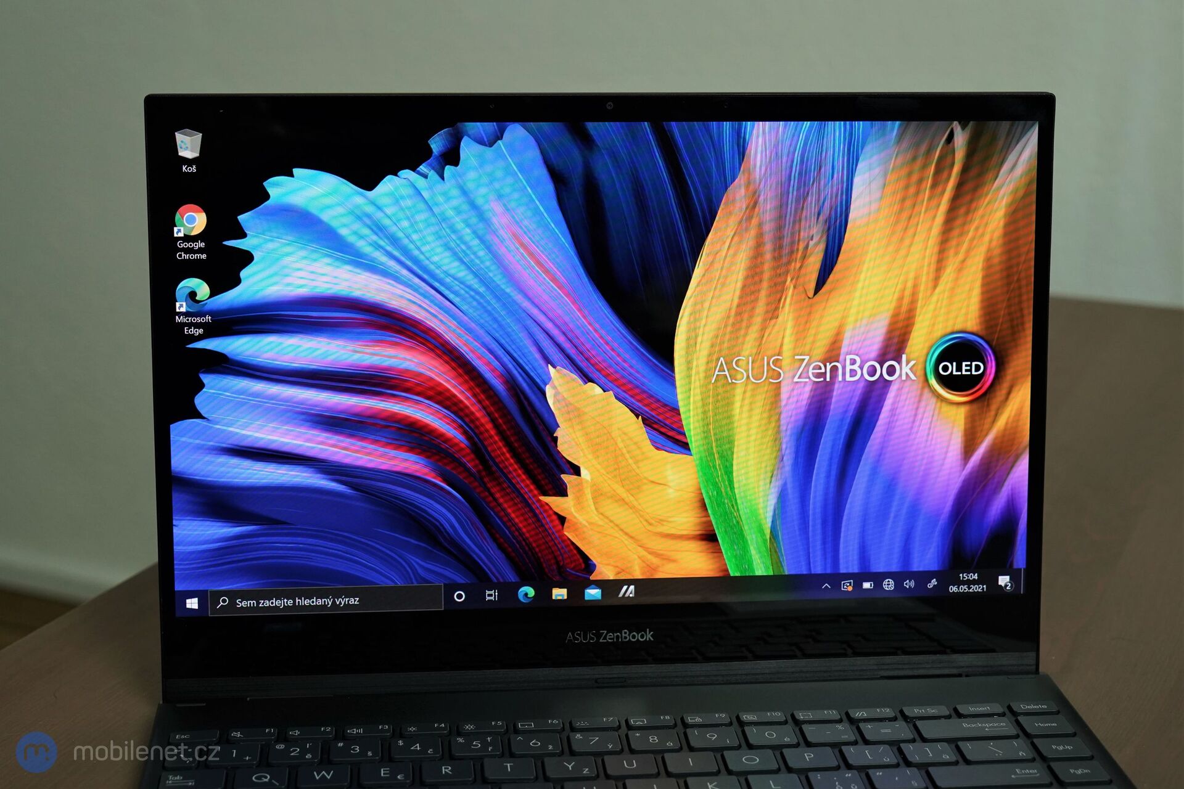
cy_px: 394
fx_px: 1644
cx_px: 592
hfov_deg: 39.6
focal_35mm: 50
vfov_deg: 27.0
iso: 1600
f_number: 6.3
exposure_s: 1/200
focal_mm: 50
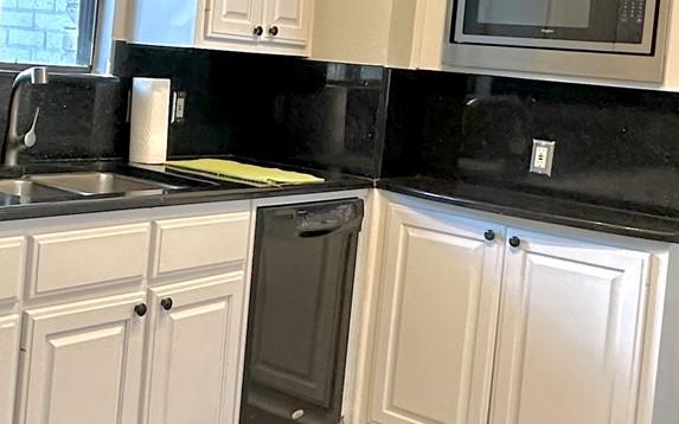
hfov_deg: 36.4
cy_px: 77
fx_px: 981
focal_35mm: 53
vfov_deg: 24.0
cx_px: 104
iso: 200
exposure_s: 1/120
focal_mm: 2.22
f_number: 2.2
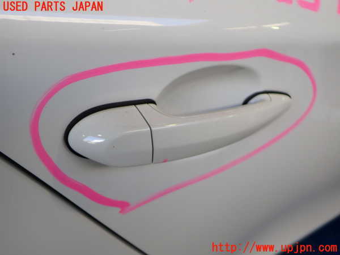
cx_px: 170
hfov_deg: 60.0
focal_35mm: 30
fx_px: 295
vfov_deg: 46.8
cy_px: 128
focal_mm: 5.4
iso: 100
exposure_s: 1/125
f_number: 2.3
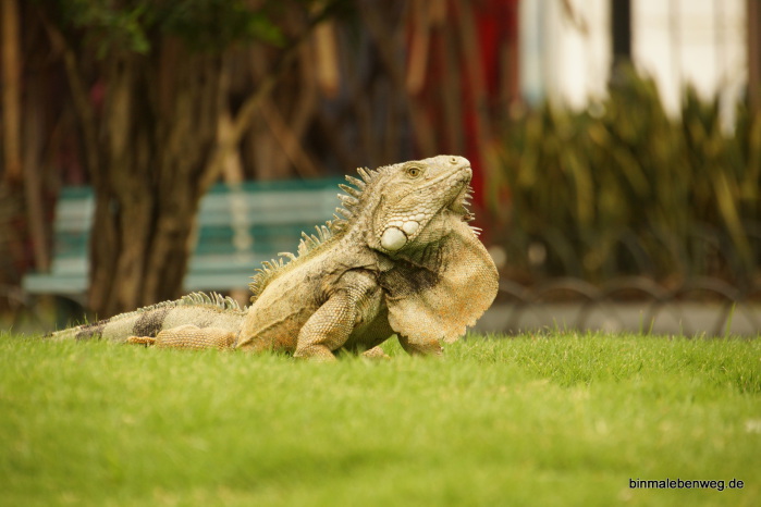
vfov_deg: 4.6
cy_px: 254
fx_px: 6341
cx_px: 380
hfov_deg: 6.9
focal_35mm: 300
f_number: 6.3
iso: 320
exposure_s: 1/320
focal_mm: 200
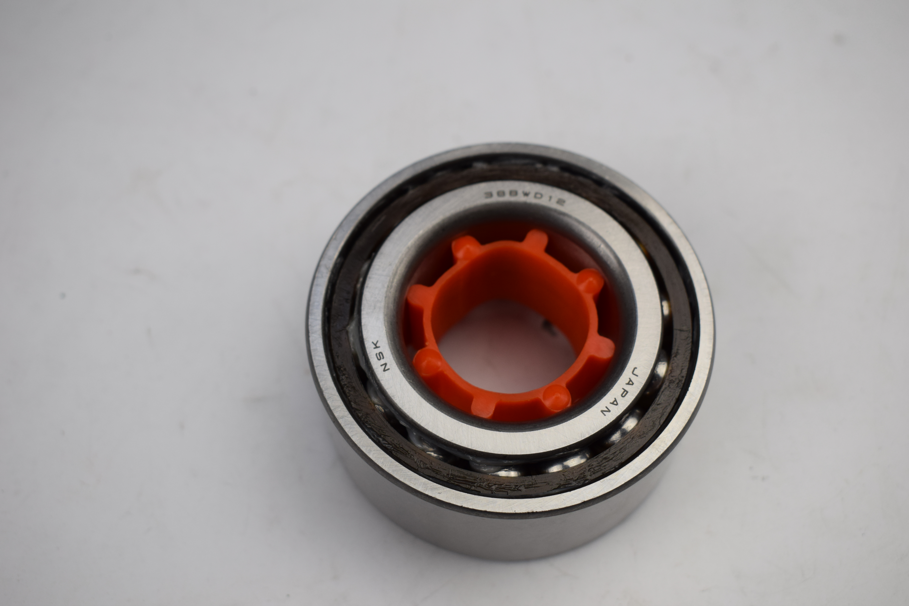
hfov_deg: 42.3
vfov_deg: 28.9
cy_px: 303
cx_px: 454
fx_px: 1174
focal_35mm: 46
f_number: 5.6
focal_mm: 31
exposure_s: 1/125
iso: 400
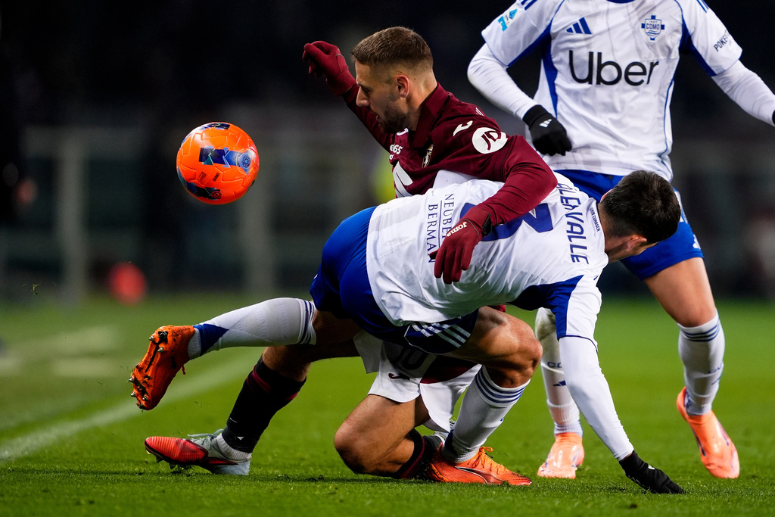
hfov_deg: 5.2
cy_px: 258
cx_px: 388
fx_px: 8612
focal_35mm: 400
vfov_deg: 3.4
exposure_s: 1/1250
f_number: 2.8
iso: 1600
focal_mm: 400
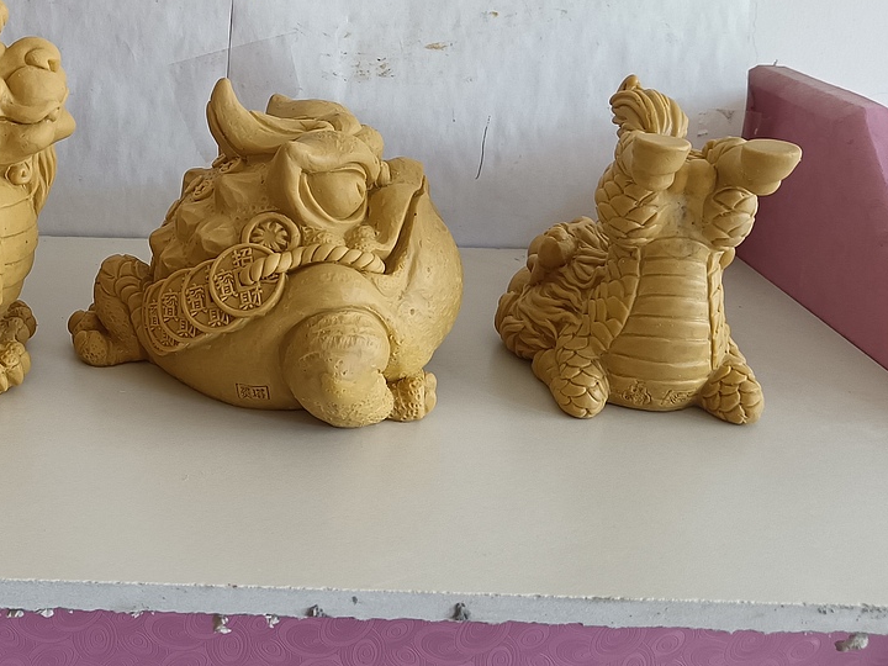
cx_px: 105
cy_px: 186
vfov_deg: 29.9
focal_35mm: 48
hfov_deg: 37.3
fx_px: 1231
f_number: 1.9
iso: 425
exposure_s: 1/50
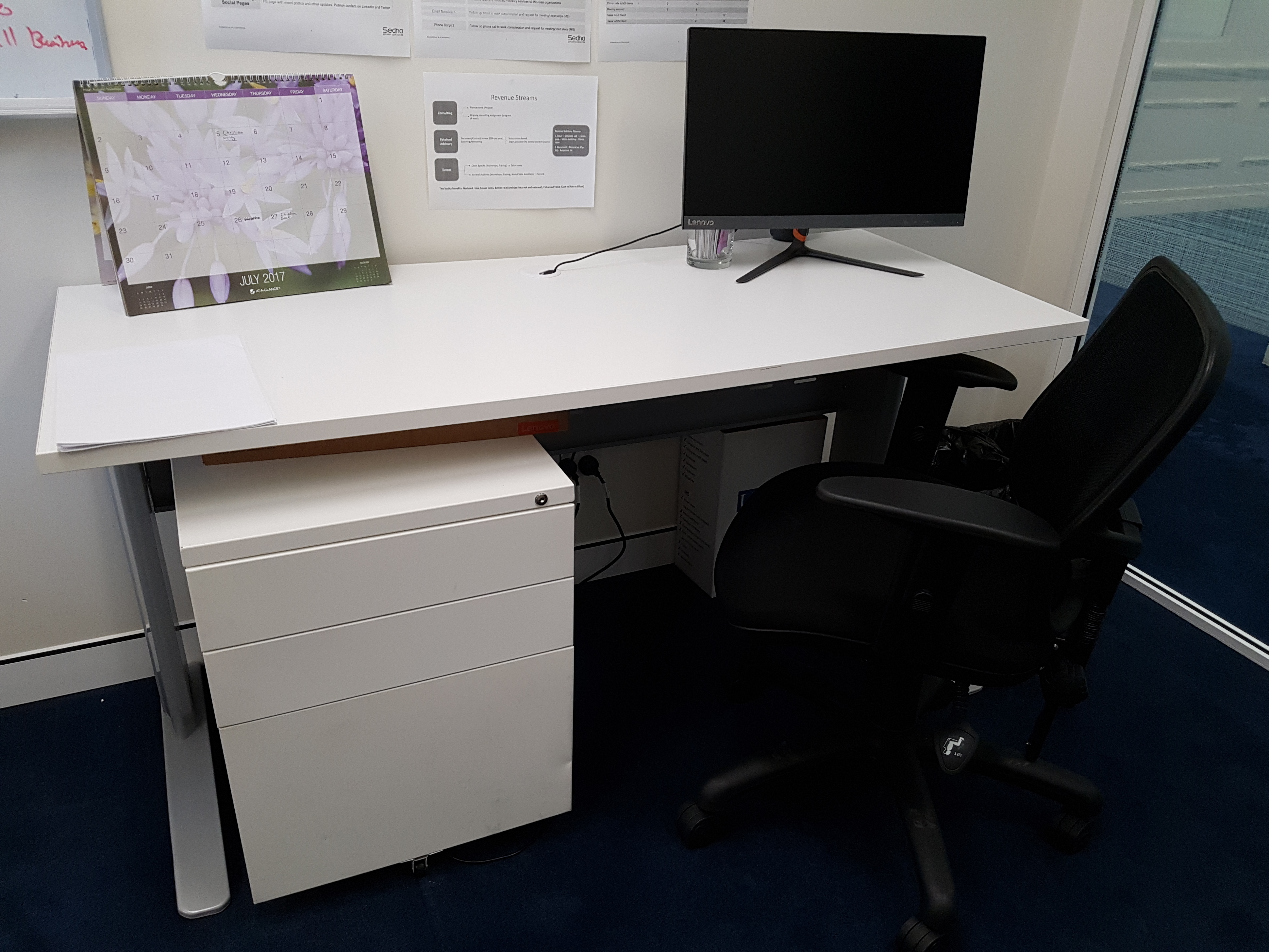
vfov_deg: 51.3
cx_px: 648
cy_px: 494
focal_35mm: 27
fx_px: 990
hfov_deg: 65.3
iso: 160
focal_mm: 4.2
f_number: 1.7
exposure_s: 1/50
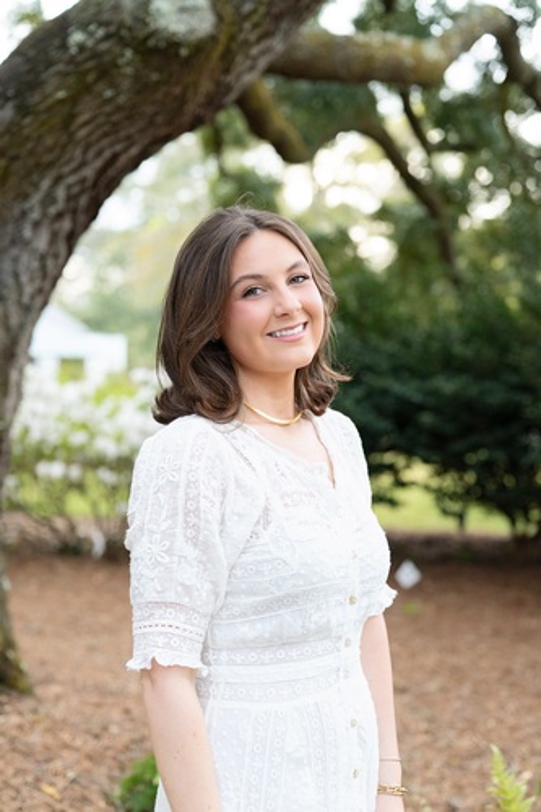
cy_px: 406
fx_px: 1128
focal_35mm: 50
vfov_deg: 39.6
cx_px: 270
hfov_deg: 27.0
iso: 640
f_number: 2.8
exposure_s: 1/1000
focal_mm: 50
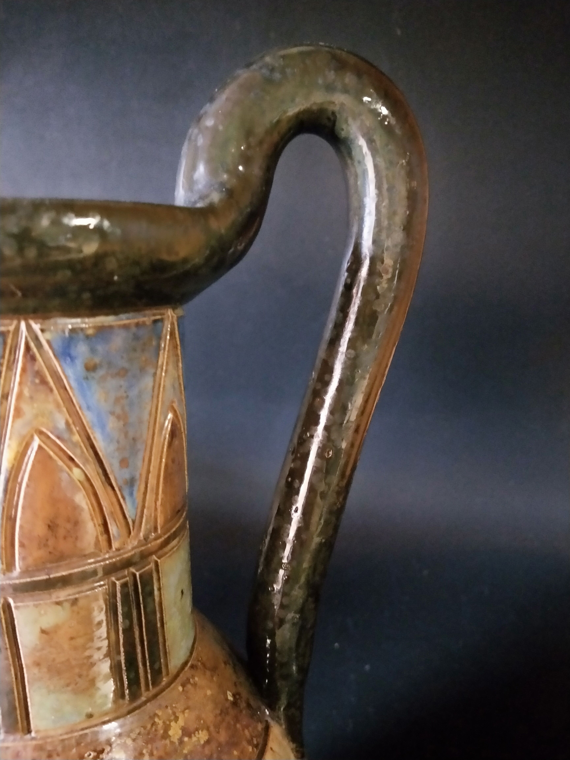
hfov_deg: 58.9
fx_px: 505
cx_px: 285
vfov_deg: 73.9
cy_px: 380
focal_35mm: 23
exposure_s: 1/14
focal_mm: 3.99
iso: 2284
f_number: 1.7
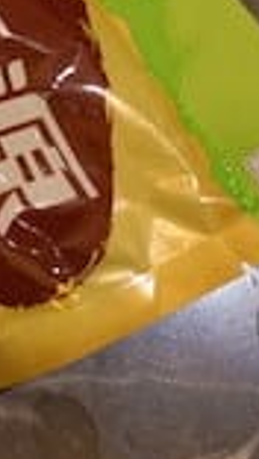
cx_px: -577
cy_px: -271
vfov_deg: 15.1
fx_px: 1572
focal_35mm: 129
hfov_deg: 7.9
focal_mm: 16
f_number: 4
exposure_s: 1/60
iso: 1600
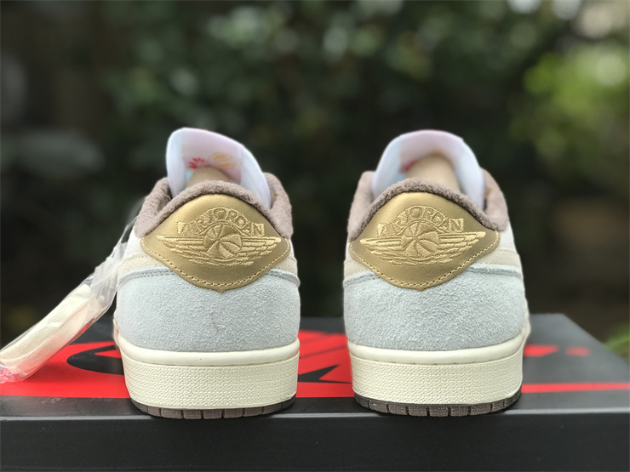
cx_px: 315
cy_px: 236
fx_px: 1037
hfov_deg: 33.8
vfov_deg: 25.7
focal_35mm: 57
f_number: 2.8
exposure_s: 1/50
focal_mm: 6.6
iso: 20
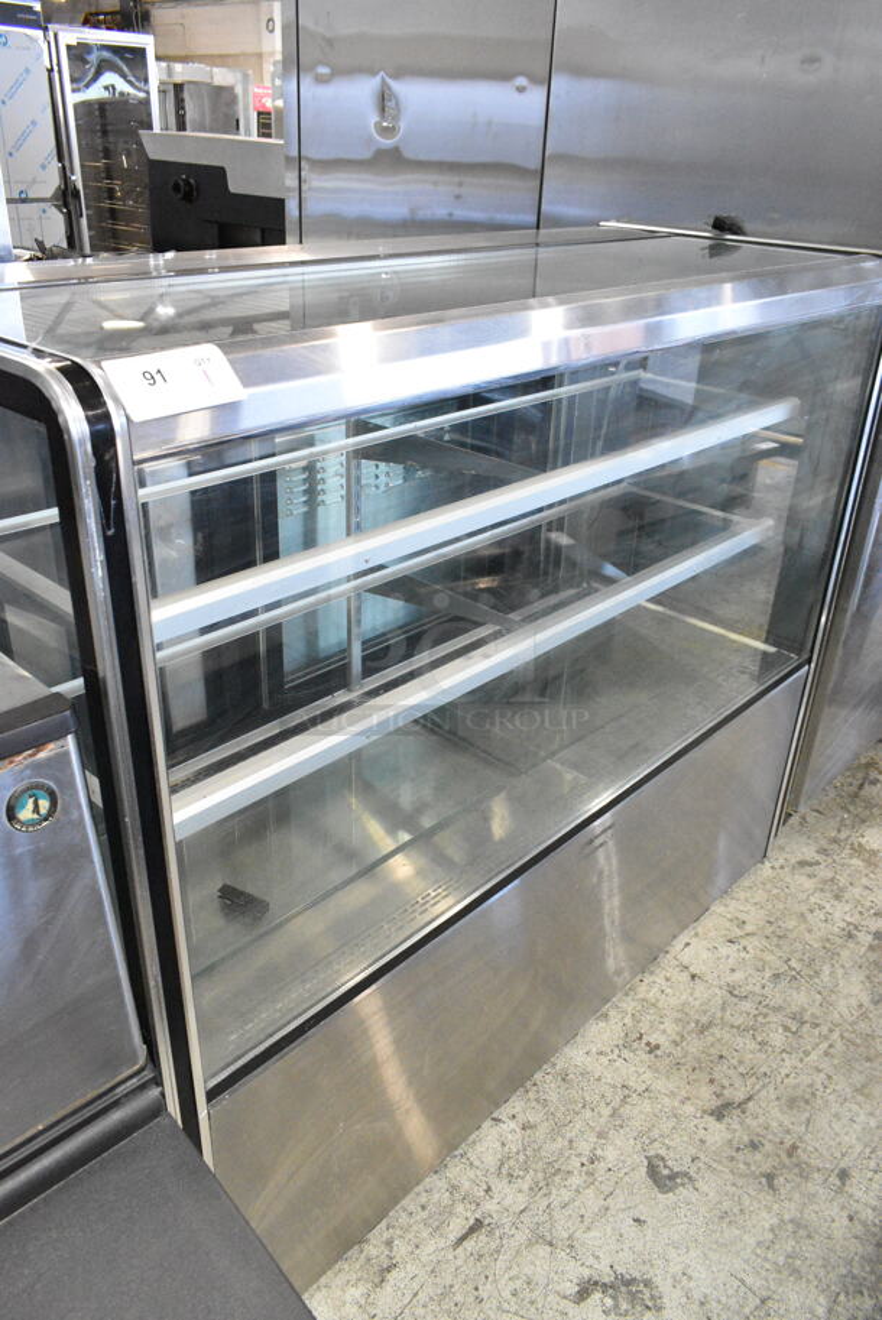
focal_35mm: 27
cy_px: 660
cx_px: 441
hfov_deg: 48.0
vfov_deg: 67.3
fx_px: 991
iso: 6400
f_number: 7.1
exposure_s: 1/200
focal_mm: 18
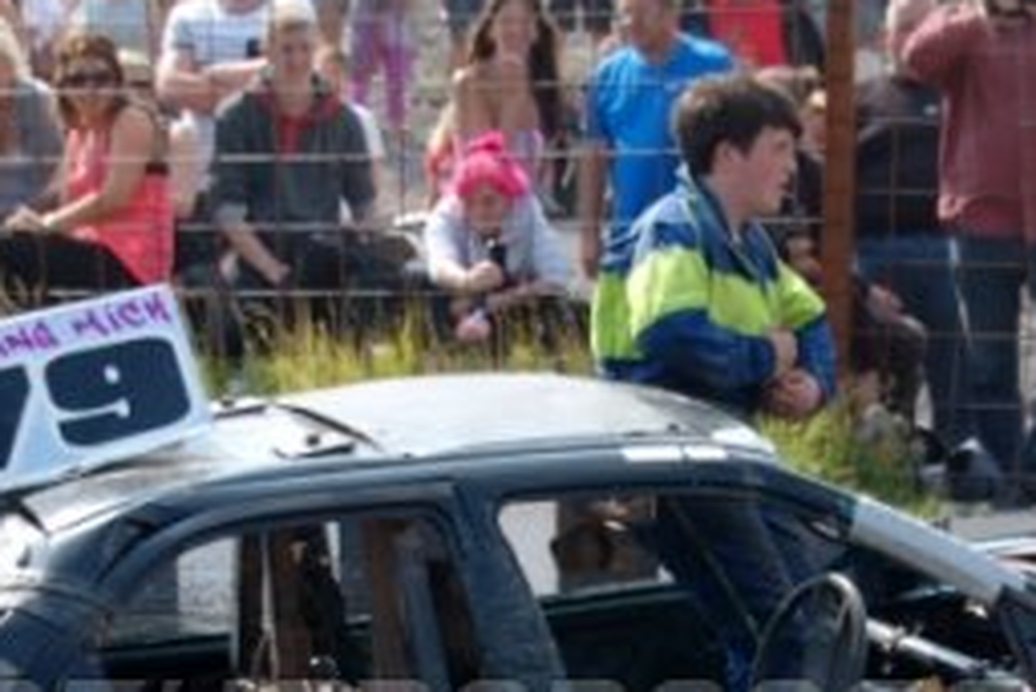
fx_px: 4319
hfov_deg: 13.7
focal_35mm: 150
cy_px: 732
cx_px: 567
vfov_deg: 9.1
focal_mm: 40
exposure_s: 1/500
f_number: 4.8
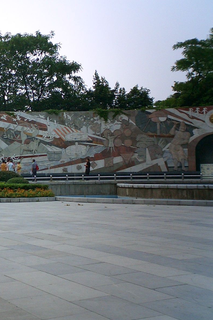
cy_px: 162
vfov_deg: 38.2
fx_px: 462
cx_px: 2
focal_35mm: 52
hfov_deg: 24.8
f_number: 3.5
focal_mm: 5.6
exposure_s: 1/640
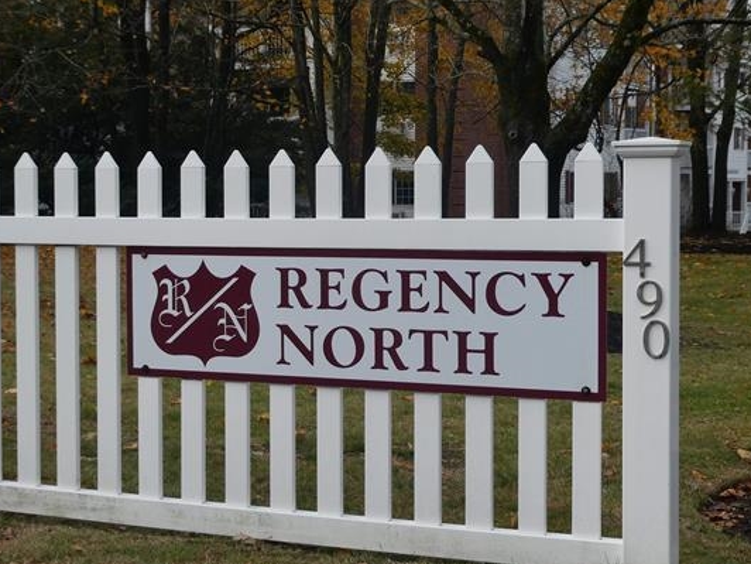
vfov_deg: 22.6
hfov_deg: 29.8
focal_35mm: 65
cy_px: 269
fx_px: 1410
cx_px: 306
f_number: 4.1
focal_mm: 9.6
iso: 80
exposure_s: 1/250
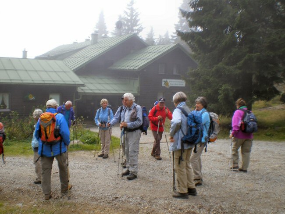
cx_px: 142
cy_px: 107
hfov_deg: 49.0
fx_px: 313
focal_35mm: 38
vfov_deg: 37.7
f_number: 4.6
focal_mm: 6.3
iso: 64
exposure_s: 1/125
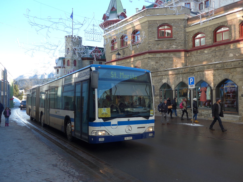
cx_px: 122
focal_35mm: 29
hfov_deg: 61.7
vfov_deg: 48.2
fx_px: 204
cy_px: 91
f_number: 2.8
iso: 80
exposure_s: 1/320
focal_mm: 6
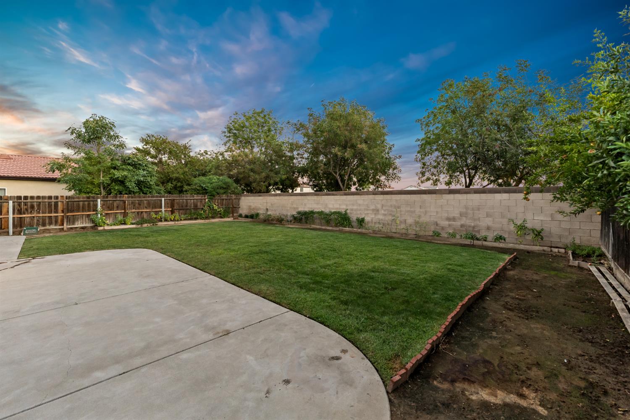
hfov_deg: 104.3
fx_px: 245
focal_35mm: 14
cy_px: 210
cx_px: 315
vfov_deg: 81.2
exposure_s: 1/160
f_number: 4
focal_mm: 14
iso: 2000
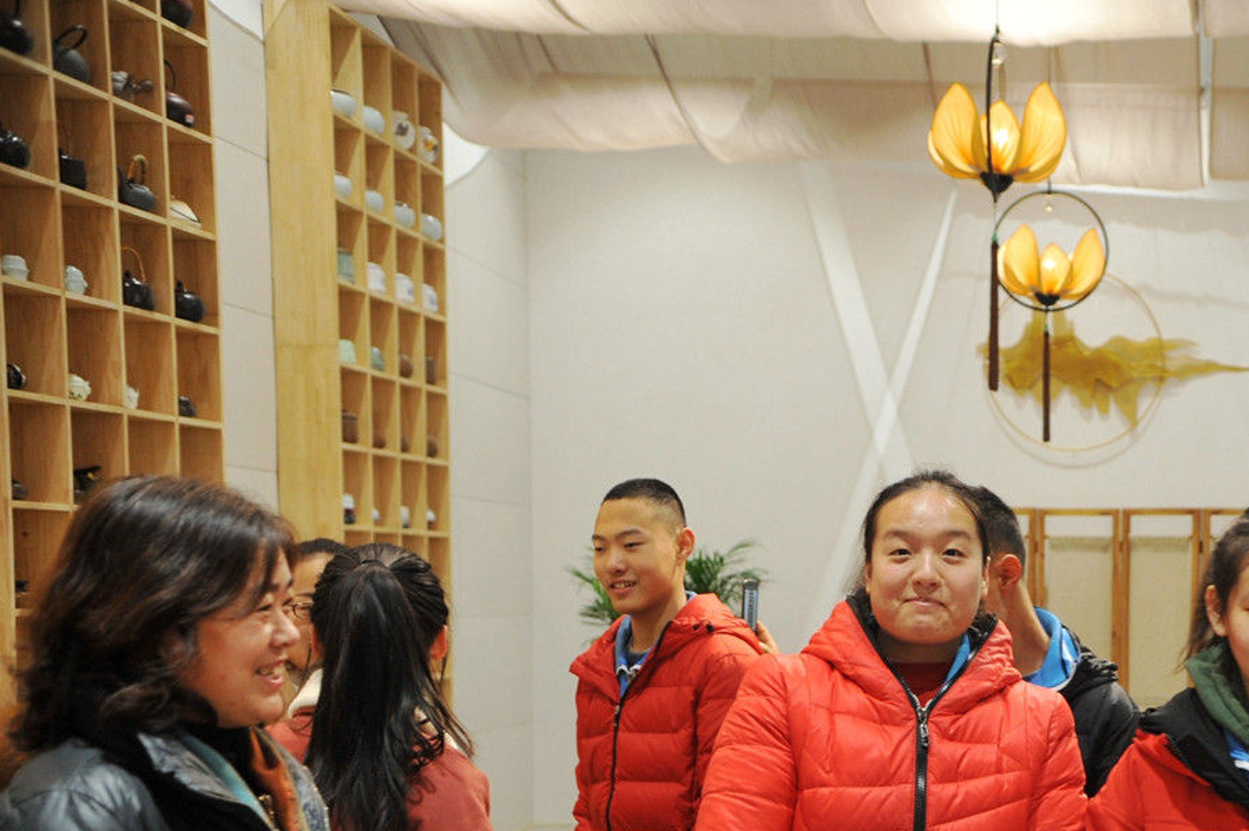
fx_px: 2150
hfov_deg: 31.5
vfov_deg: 21.5
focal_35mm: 62
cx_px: 1022
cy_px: 694
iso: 1000
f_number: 4
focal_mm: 35
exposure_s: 1/60
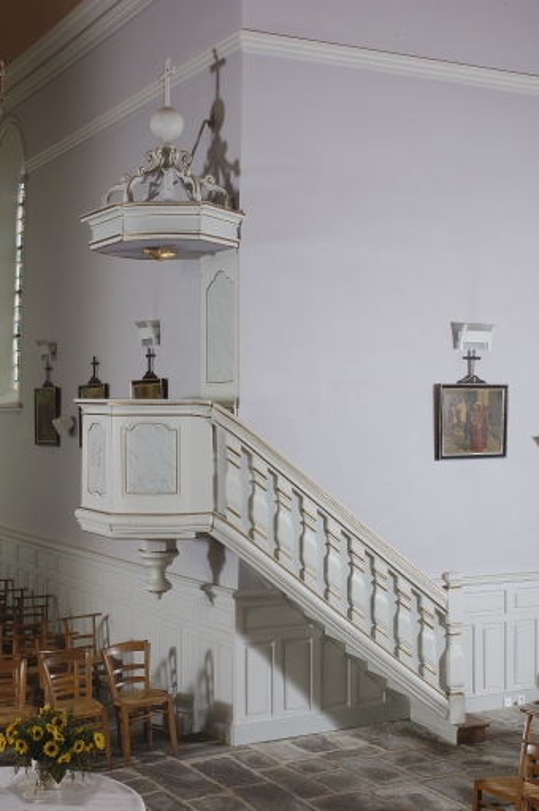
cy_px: 406
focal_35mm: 57
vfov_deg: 35.1
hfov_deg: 23.7
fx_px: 1284
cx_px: 270
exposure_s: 1/4
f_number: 11
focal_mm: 38
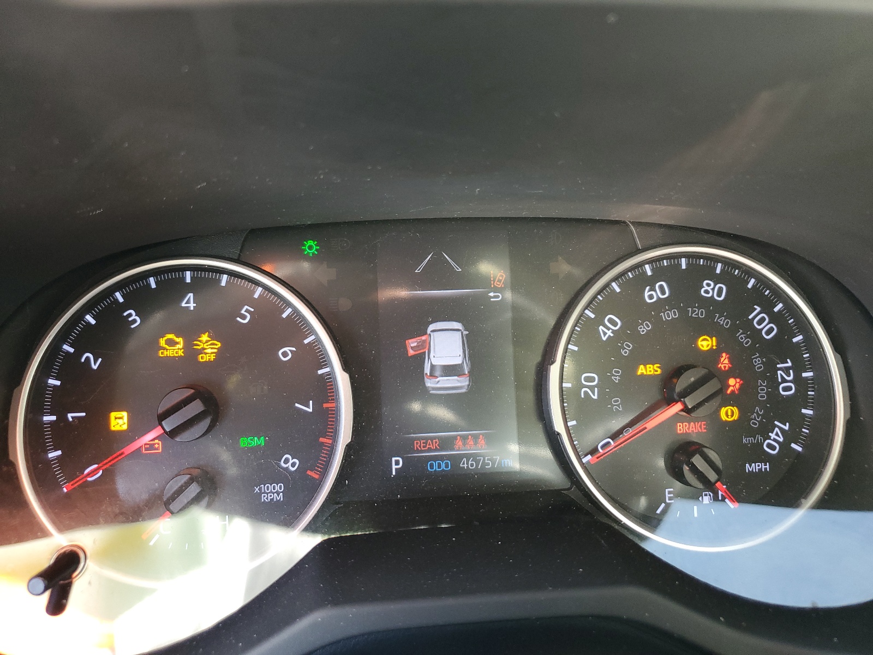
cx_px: 436
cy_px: 328
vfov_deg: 53.1
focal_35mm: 26
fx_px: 656
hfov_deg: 67.3
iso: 102
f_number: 1.5
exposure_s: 1/60.2
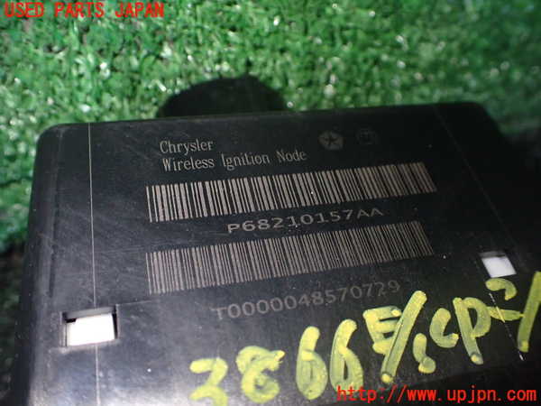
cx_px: 270
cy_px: 203
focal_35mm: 30
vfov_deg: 46.8
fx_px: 469
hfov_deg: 60.0
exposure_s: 1/125
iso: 800
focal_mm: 5.4
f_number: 2.3
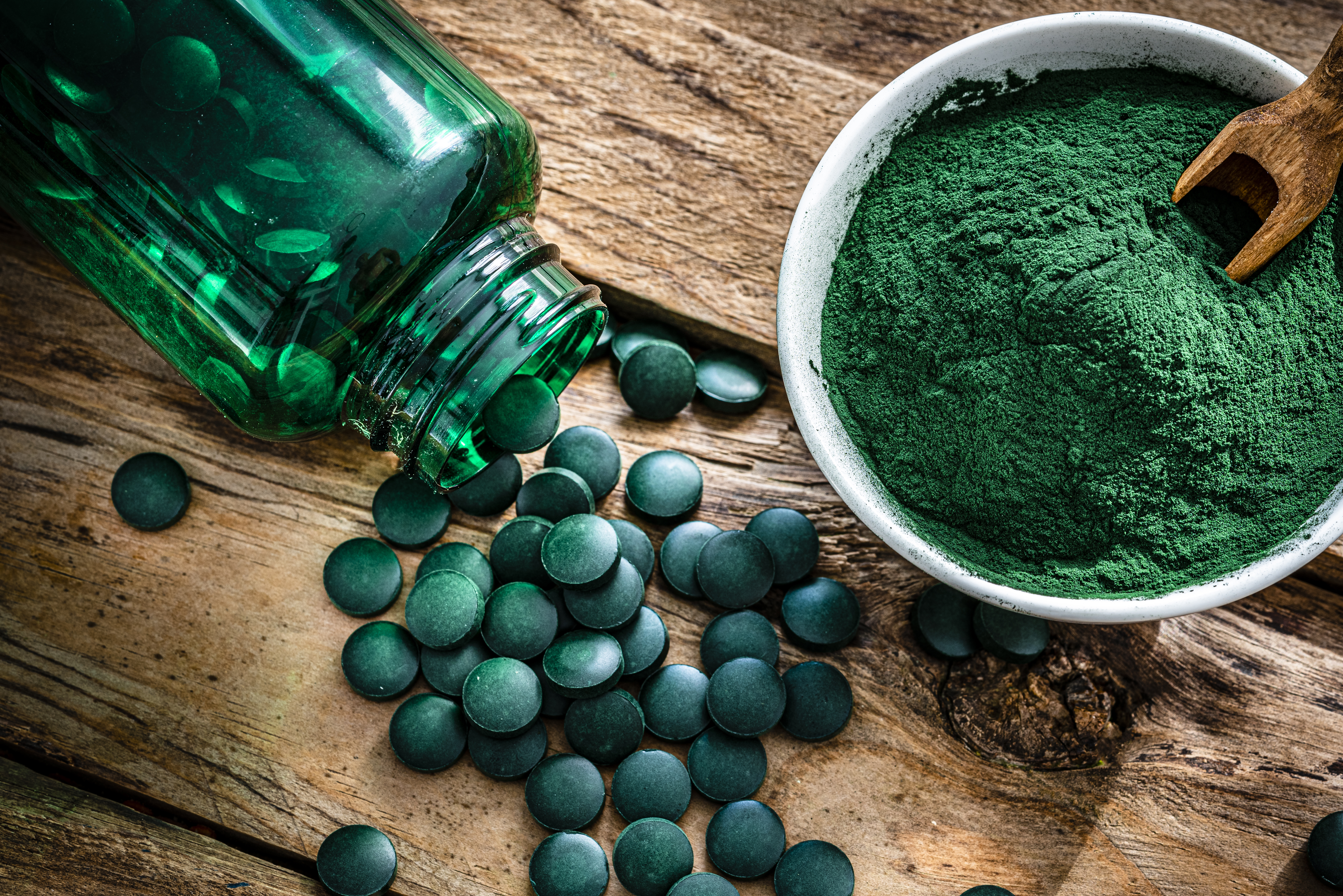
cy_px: 431
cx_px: 779
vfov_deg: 12.2
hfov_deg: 18.2
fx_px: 4178
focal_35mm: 112
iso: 100
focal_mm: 90
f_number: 9
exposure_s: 1/4
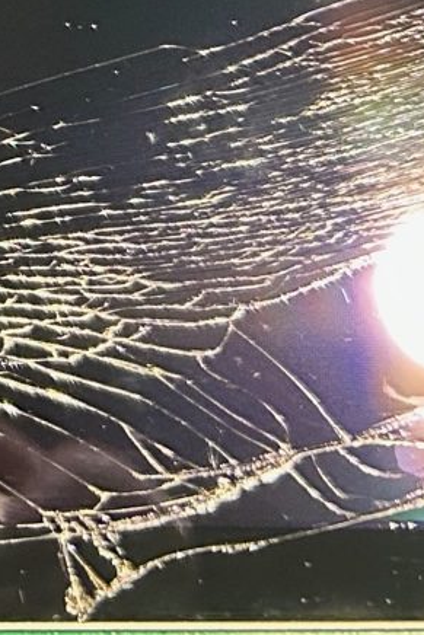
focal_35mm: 125
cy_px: -527
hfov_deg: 10.2
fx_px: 2206
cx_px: -396
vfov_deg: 14.3
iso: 400
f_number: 1.5
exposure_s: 1/50
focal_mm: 5.7
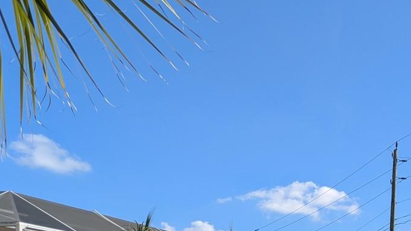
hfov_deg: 28.9
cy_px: 293
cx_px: 478
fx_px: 697
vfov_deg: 17.7
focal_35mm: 64
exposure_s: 1/2028
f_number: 1.89
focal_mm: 5.43
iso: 49
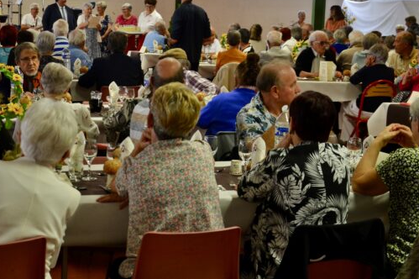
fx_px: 857
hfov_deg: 27.3
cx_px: 140
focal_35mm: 74
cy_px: 84
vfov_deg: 18.4
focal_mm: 35
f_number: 4.5
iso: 400
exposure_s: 1/30
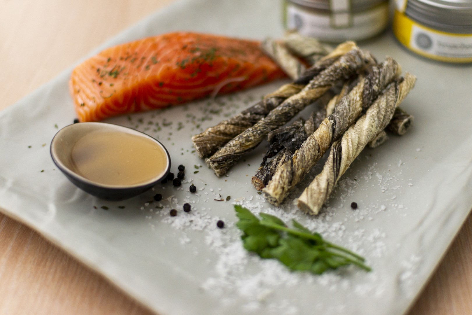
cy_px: 158
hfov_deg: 43.6
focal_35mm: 45
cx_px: 236
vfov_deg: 29.9
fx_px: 590
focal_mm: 30
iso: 400
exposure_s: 1/200
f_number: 1.4
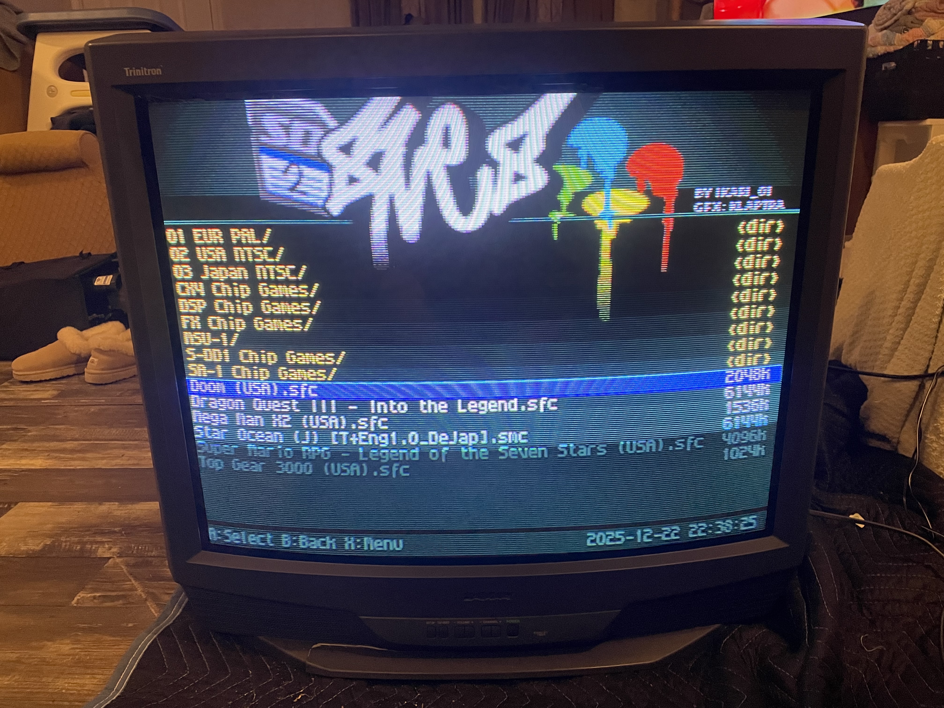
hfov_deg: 67.3
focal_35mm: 26
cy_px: 354
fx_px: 709
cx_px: 472
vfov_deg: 53.1
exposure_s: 1/60
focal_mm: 4.2
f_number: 1.6
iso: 500
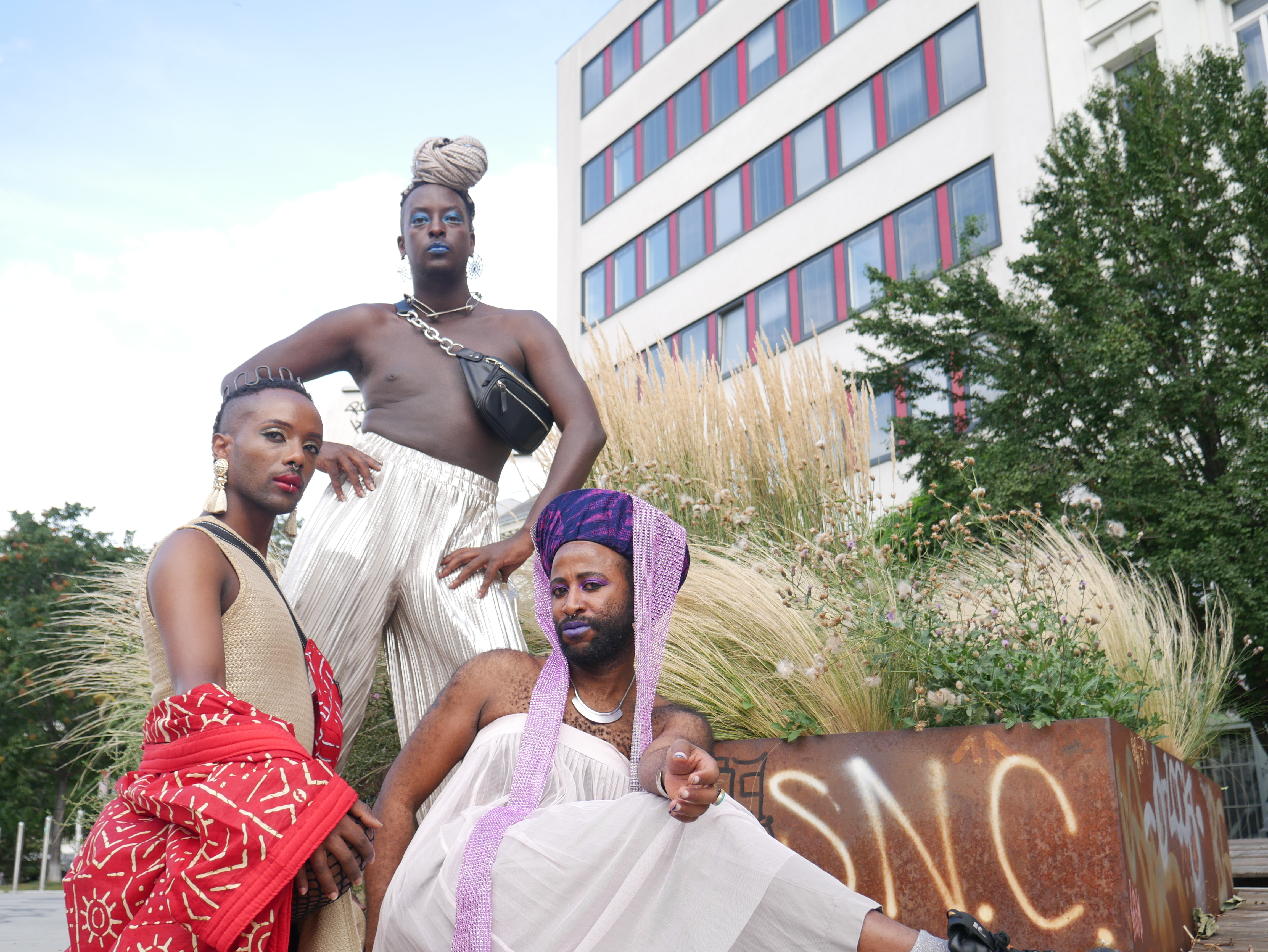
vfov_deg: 37.7
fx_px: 1393
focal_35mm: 38
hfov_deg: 49.0
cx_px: 634
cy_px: 476
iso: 200
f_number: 4.1
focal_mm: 19
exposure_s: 1/200
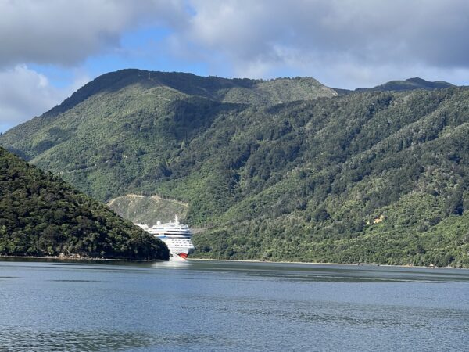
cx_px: 234
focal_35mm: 77
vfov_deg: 19.1
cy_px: 176
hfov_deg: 25.3
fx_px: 1043
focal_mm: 9
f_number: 2.8
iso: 32
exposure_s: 1/803
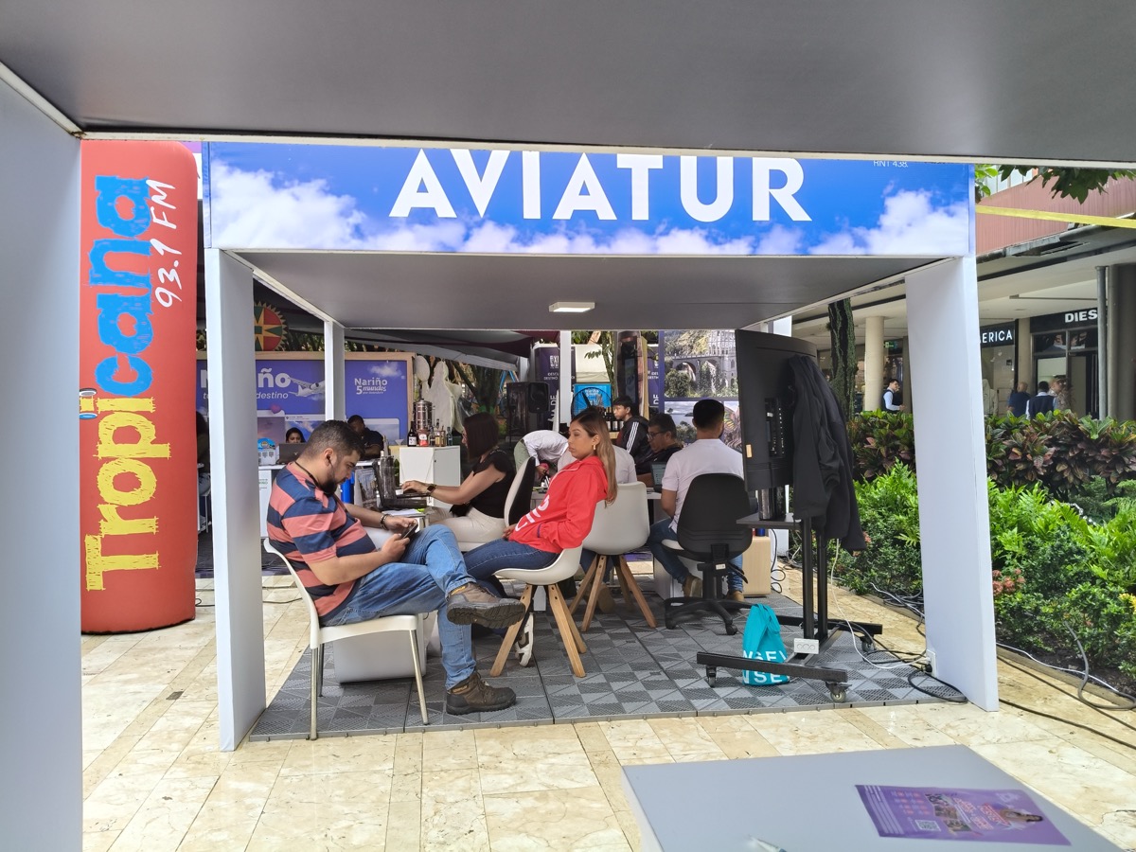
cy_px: 426
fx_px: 853
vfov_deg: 53.1
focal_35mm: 26
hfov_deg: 67.3
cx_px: 568
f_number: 1.8
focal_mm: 4.84
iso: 80
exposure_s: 1/460
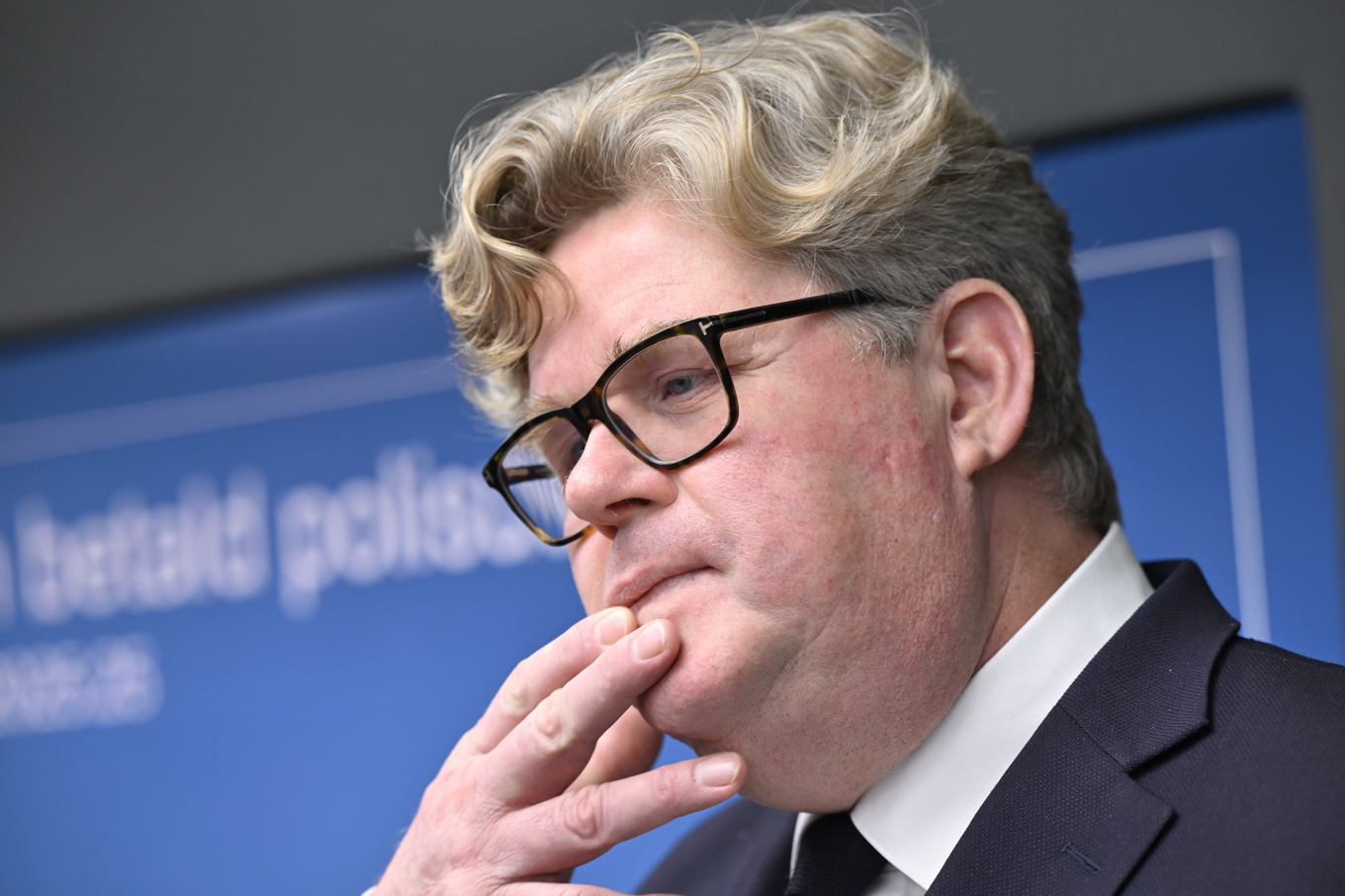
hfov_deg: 17.1
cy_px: 448
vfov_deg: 11.4
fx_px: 4482
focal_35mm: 120
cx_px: 672
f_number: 4
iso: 1000
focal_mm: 120
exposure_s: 1/200
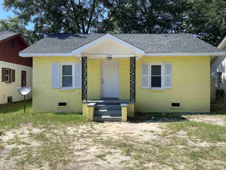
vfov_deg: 49.7
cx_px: 113
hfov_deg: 63.4
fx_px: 183
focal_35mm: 28
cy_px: 85
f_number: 1.8
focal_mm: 3.99
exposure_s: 1/1263
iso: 20
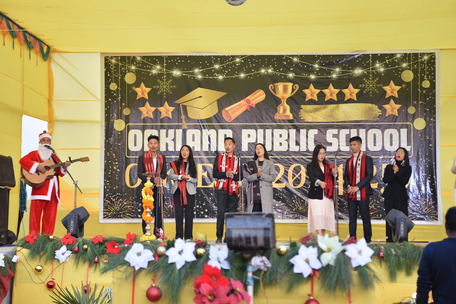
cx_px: 228
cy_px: 152
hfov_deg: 28.8
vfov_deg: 19.5
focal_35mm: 70
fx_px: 887
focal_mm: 70
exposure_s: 1/125
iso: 640
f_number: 3.2
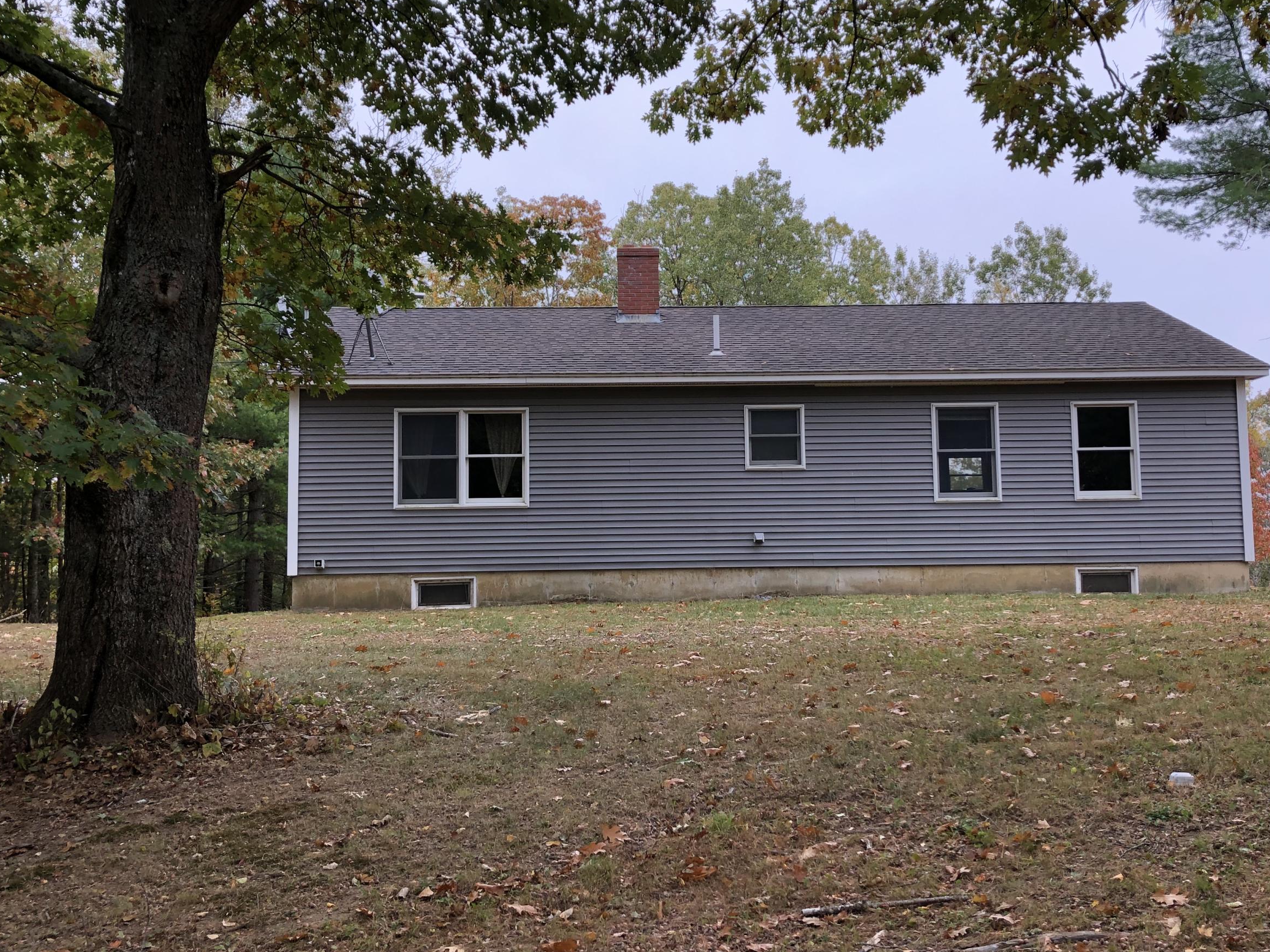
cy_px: 477
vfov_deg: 39.7
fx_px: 1321
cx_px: 674
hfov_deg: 51.3
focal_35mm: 36
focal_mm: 3.99
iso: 50
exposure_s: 1/120
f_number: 1.8
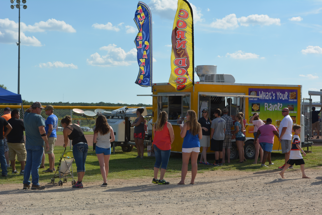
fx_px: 671
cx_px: 161
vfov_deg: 18.2
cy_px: 108
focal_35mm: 75
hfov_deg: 27.0
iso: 100
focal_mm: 50
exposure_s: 1/200
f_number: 11
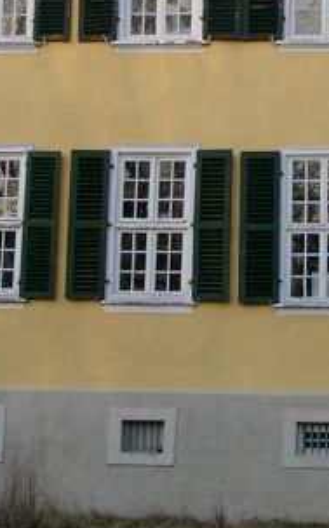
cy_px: 38
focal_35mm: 126
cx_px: 313
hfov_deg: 10.3
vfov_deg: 16.3
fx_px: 1810
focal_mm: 9.29
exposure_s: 1/109
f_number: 4
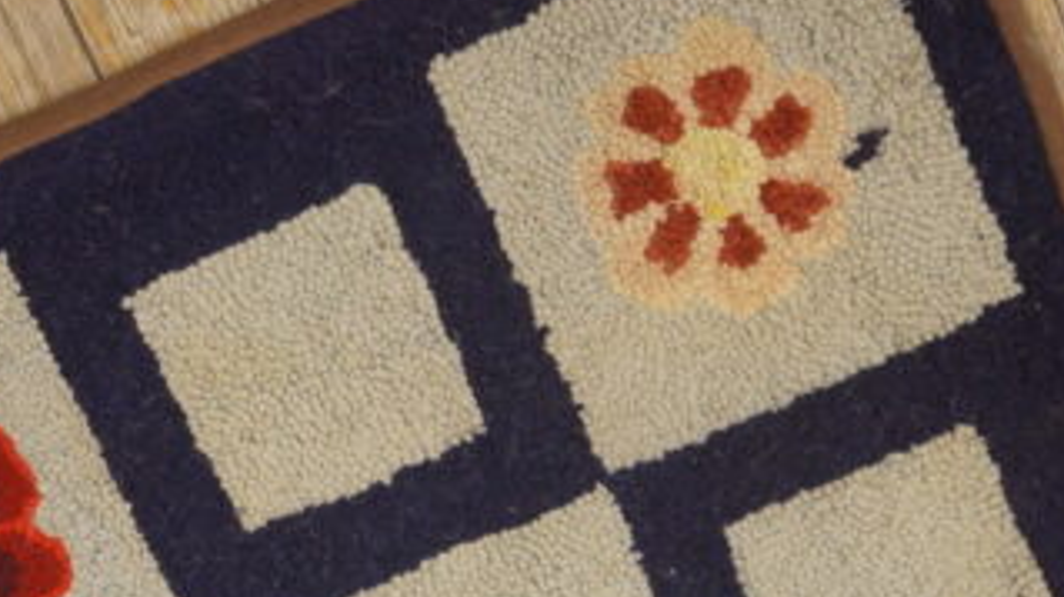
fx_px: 1833
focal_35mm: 65
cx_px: 364
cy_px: 612
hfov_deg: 32.1
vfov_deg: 18.0
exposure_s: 1/60
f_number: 4
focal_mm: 22
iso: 1250
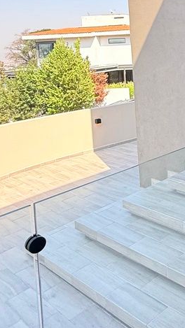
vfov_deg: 48.7
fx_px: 340
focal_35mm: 39
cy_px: 66
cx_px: 266
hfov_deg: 24.7
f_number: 2.2
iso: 64
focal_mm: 2.22
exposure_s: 1/347
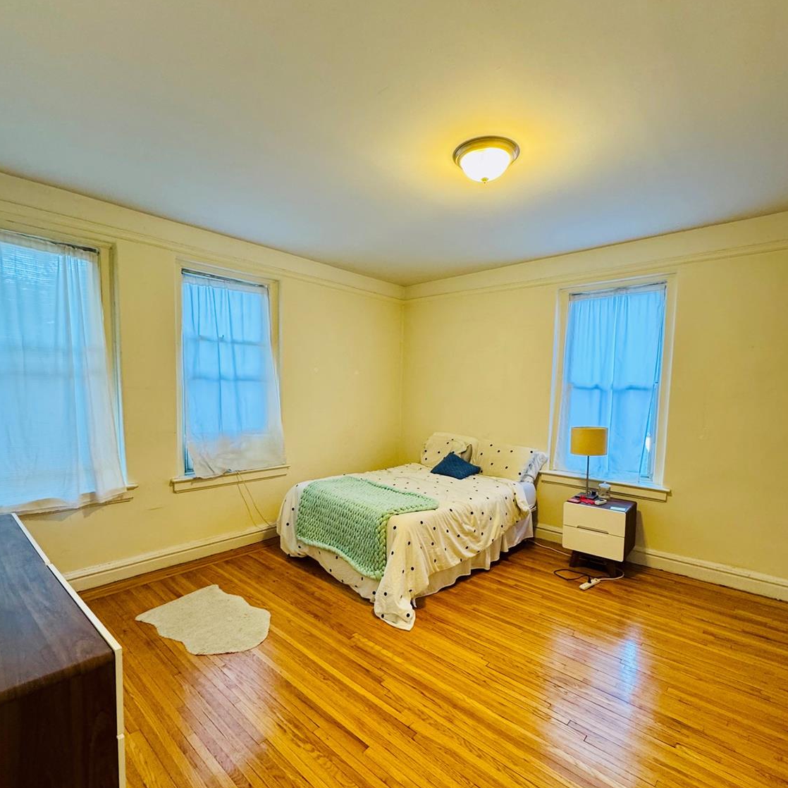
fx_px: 438
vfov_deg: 83.8
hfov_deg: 84.0
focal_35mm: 17
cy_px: 425
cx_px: 388
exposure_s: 1/60
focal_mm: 2.22
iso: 250
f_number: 2.2
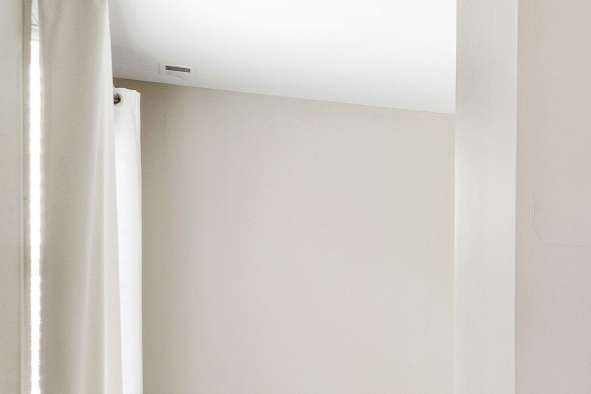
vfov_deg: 22.8
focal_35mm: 59
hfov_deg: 20.5
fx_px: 969
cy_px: 300
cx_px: 1122
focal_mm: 10
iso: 100
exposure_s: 1.3
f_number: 8
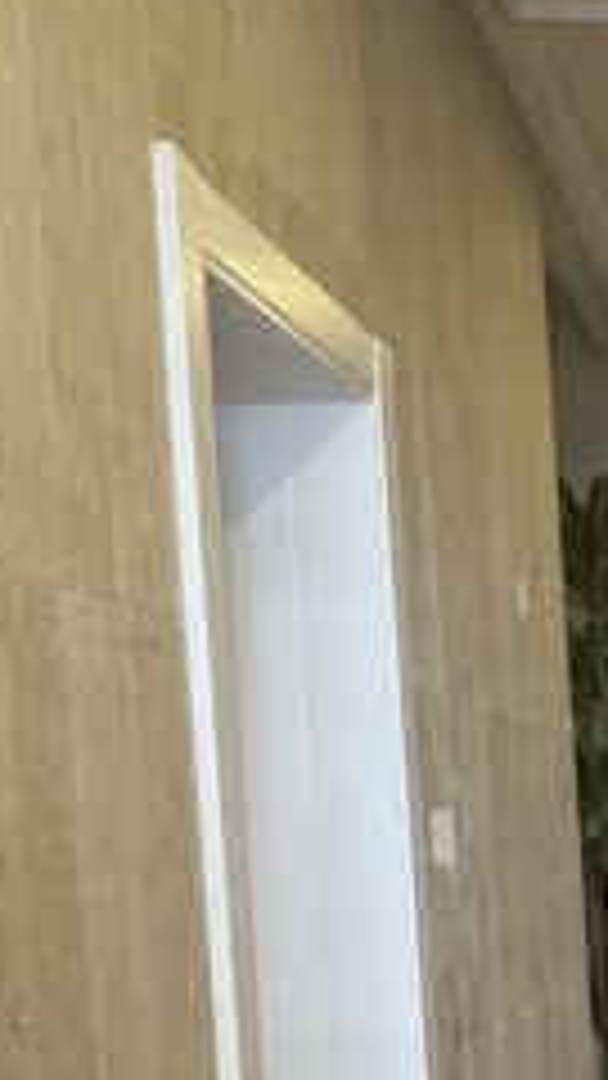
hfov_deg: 15.4
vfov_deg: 31.5
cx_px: 1157
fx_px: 1863
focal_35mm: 65
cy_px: 873
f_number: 2.2
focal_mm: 2.22
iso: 320
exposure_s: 1/100
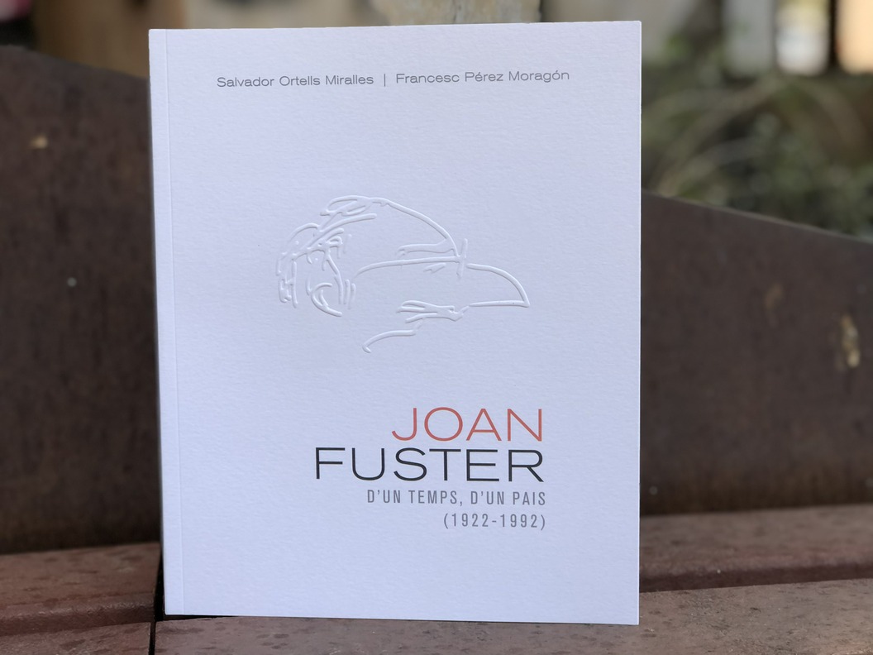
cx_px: 436
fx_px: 1438
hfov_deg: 33.8
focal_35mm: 57
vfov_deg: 25.7
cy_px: 328
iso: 20
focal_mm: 6.6
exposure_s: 1/33
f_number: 2.8
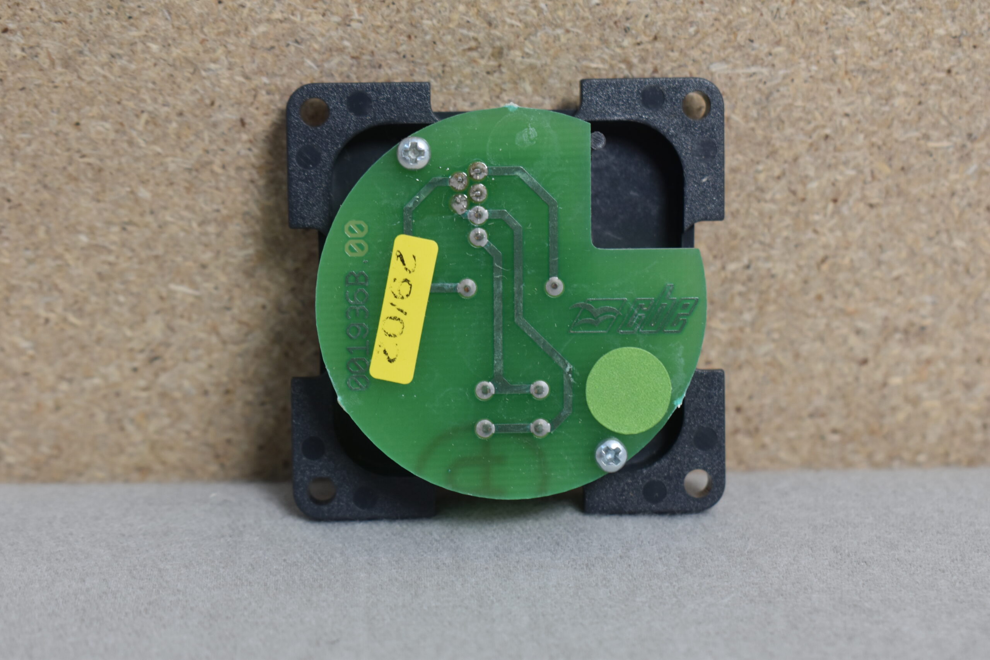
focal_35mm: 82
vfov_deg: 16.6
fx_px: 2269
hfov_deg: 24.6
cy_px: 330
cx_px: 495
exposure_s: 1/60
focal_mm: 55
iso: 500
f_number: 5.6
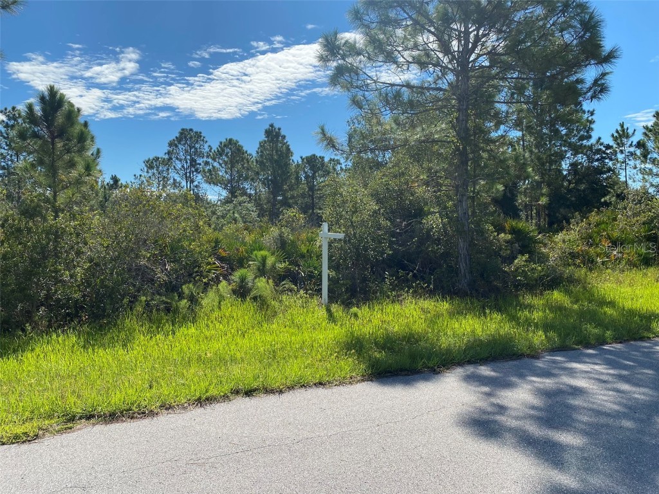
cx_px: 330
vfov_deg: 53.1
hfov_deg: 67.3
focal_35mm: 26
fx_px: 495
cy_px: 247
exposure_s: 1/2890
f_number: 1.8
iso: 32
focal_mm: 4.25
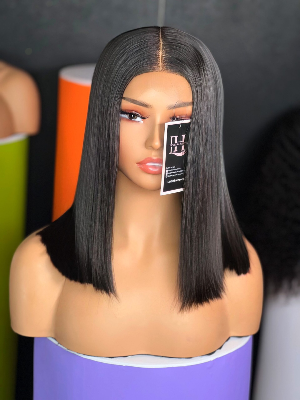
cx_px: 150
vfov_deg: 25.3
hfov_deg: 19.1
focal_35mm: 77
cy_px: 200
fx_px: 890
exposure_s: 1/50
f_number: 2.8
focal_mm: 9
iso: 40
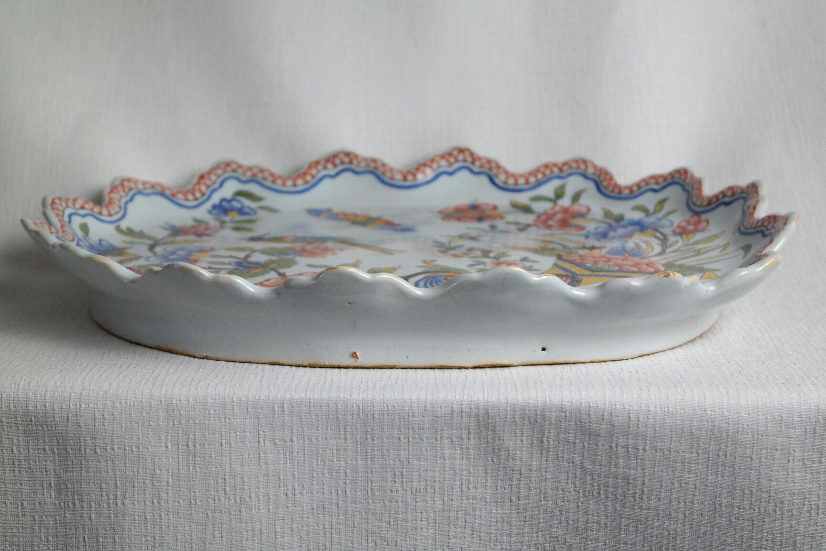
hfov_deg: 26.3
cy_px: 276
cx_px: 413
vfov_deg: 17.7
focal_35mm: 77
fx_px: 1767
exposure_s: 1/80
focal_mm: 50
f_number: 5.6
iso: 400
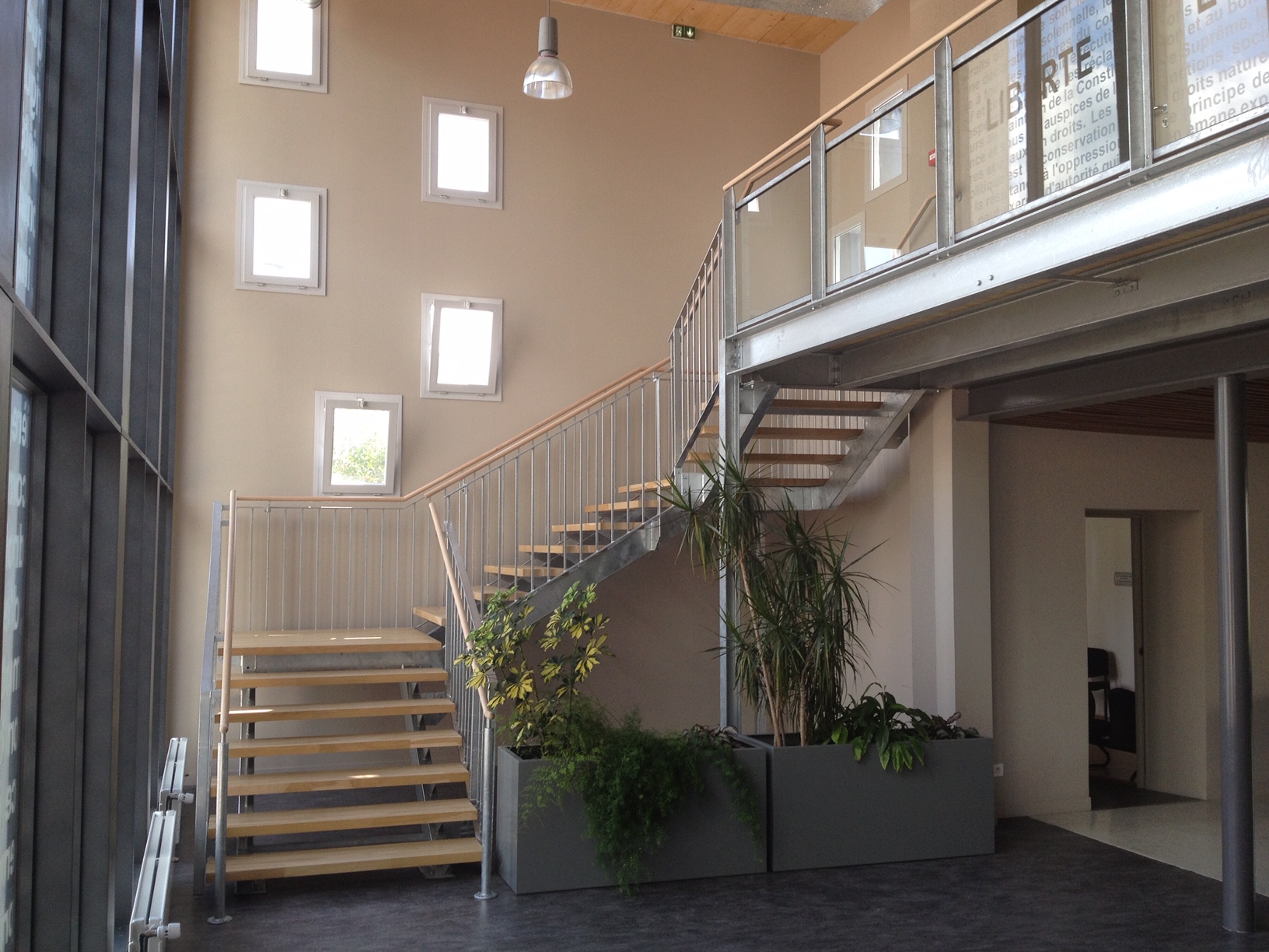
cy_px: 476
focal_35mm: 35
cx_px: 634
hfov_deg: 52.6
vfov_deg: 40.7
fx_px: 1283
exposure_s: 1/122
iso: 50
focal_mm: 4.28
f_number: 2.4
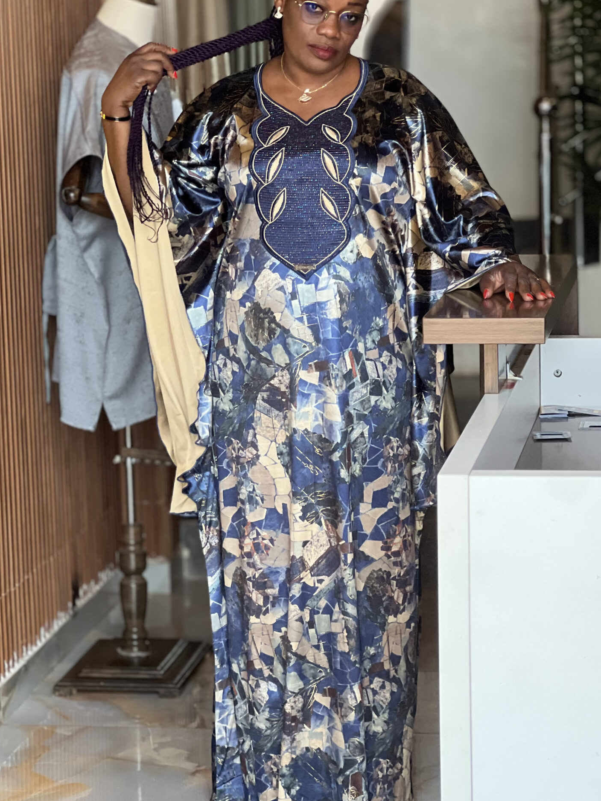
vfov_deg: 18.7
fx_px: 2430
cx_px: 298
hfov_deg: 14.1
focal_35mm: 105
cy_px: 410
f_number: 2.8
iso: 160
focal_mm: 9
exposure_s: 1/121
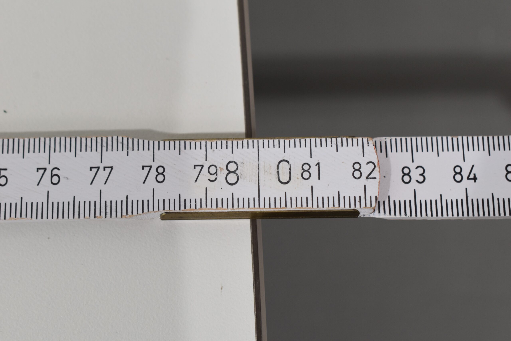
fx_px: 1022
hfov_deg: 28.1
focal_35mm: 72
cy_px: 170
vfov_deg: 18.9
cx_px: 256
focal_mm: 48
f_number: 8
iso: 320
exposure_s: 1/60
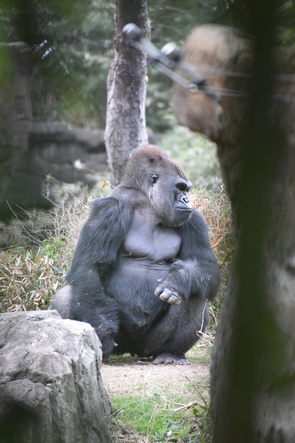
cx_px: 148
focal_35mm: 300
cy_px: 222
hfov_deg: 4.6
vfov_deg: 6.9
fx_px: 3685
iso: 5000
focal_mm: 300
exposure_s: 1/640
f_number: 5.6
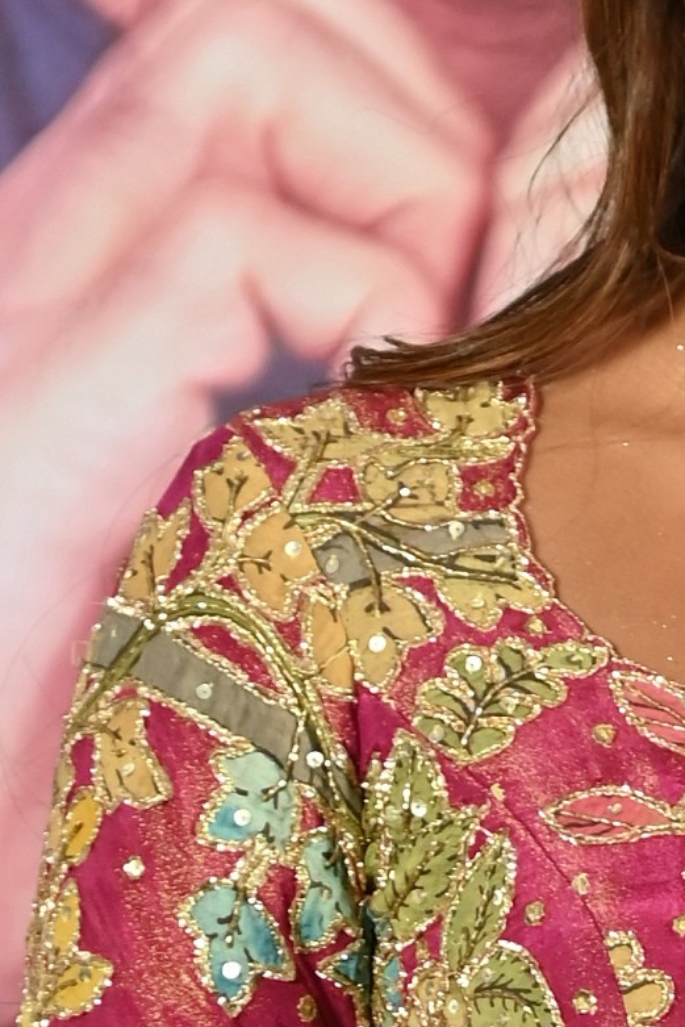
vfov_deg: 5.0
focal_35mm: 413
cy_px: 892
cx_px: 884
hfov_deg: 3.3
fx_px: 11782
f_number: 4.5
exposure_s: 1/125
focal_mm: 75
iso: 640
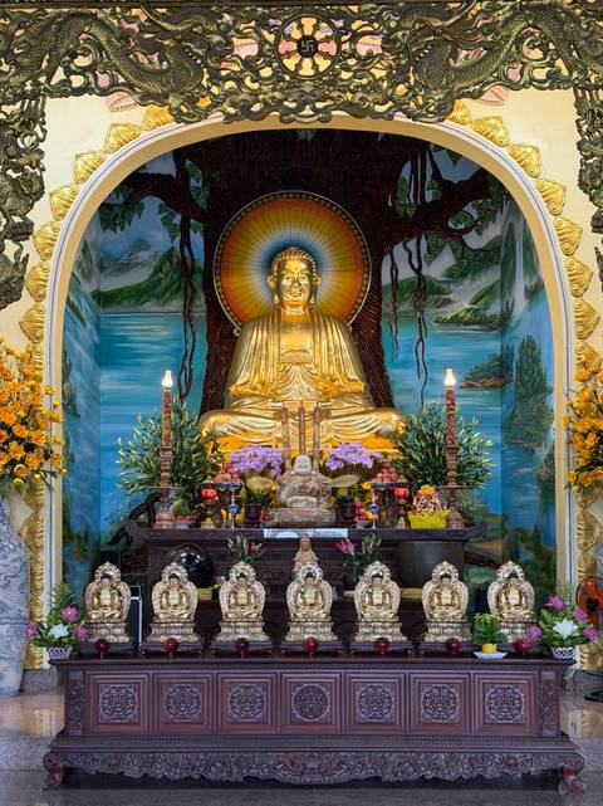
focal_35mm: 48
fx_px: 1116
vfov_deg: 39.7
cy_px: 403
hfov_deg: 30.2
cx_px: 302
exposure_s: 1/50
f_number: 1.78
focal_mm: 6.76
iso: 160
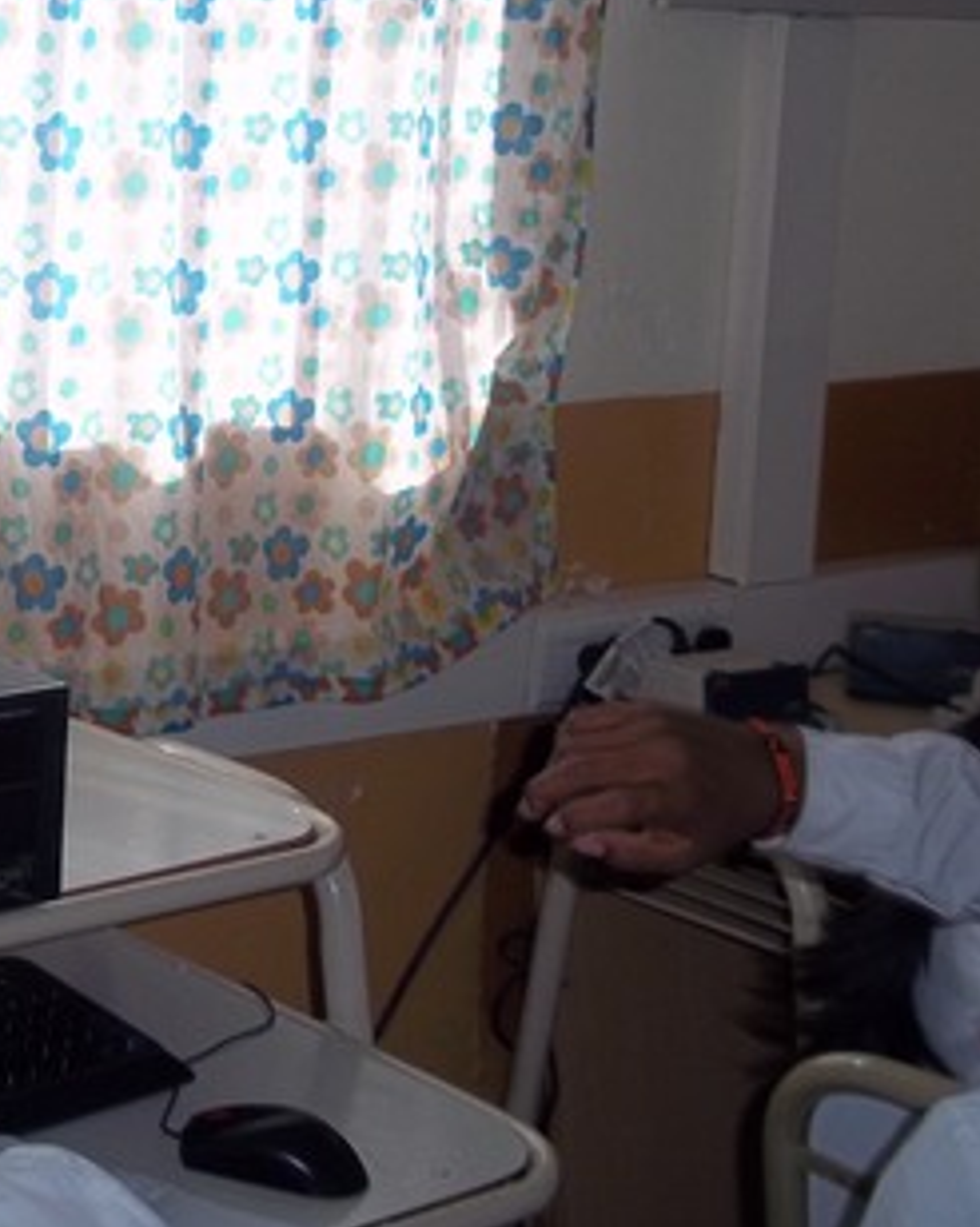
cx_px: -127
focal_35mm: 73
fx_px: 2649
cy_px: 351
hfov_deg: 19.9
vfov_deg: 25.8
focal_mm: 6.5
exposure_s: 1/250
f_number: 3.1
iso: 80
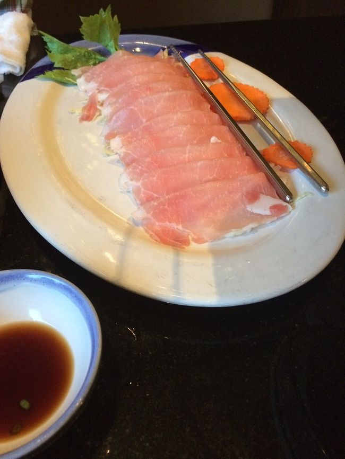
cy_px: 230
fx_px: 398
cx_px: 172
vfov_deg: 60.0
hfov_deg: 46.8
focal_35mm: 30
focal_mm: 4.12
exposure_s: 1/30
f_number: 2.2
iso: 320
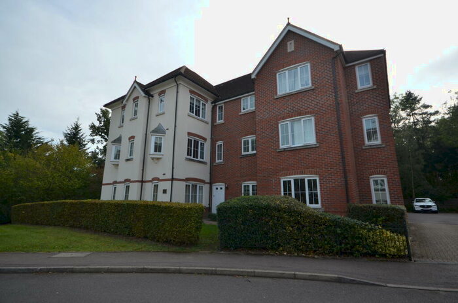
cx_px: 229
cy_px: 152
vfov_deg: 62.9
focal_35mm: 20
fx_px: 247
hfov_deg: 85.6
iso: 110
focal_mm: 13
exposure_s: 1/250
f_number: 8
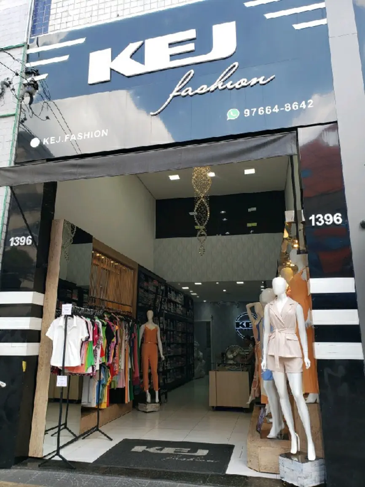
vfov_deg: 67.3
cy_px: 244
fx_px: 365
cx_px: 182
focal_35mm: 26
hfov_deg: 53.1
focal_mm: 4.3
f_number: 2.4
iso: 50
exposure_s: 1/159
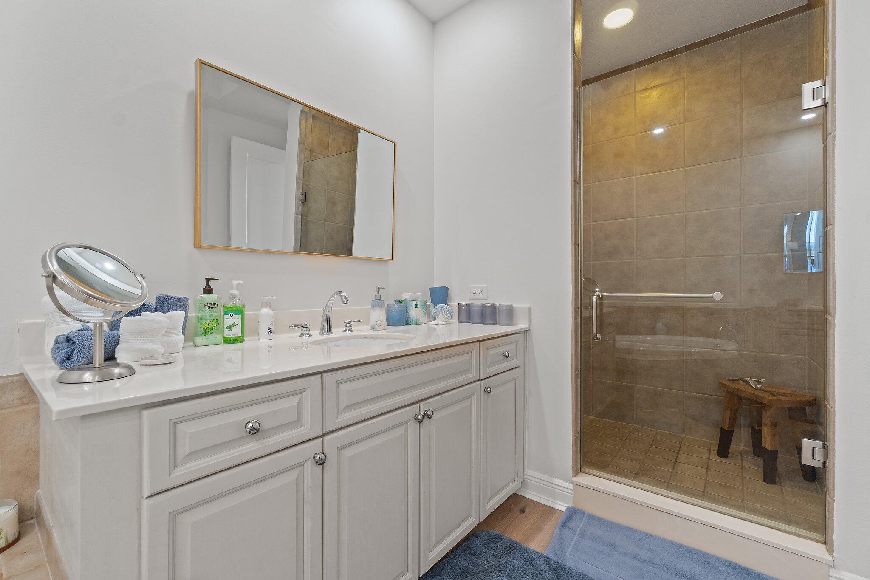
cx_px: 435
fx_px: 362
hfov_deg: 100.4
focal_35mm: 15
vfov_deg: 77.3
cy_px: 290
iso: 500
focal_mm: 10
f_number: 9.5
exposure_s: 1/3
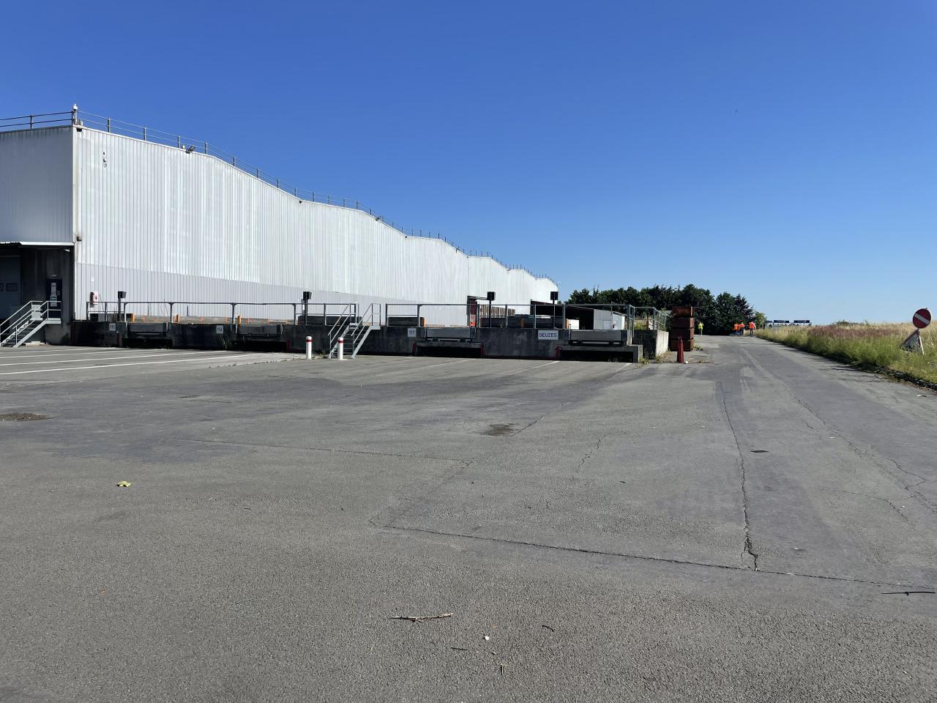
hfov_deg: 67.3
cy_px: 352
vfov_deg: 53.1
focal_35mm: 26
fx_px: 704
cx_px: 468
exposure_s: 1/4651
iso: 32
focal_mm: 4.2
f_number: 1.6
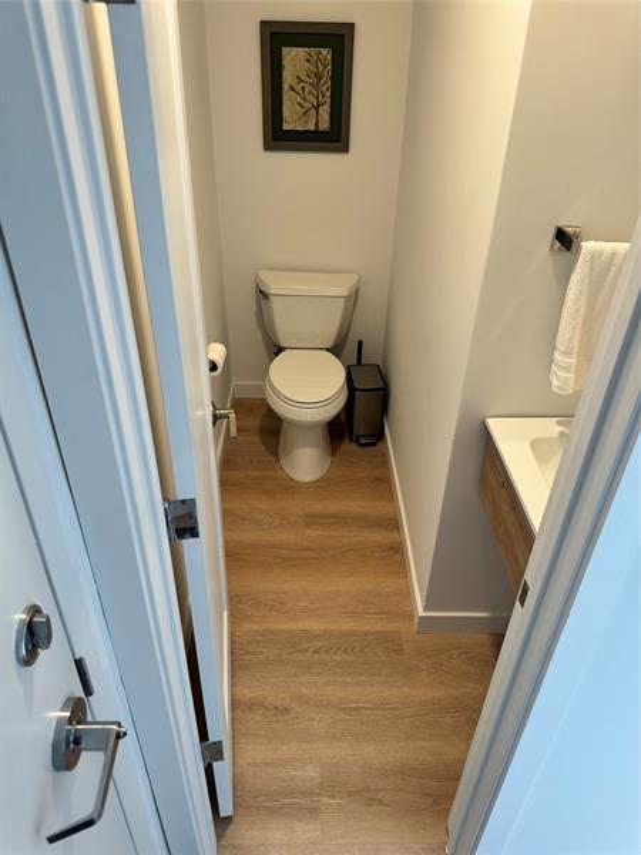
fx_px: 593
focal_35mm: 24
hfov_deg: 56.8
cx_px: 320
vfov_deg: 71.6
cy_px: 428
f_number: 1.78
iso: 160
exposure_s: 1/120
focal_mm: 6.76
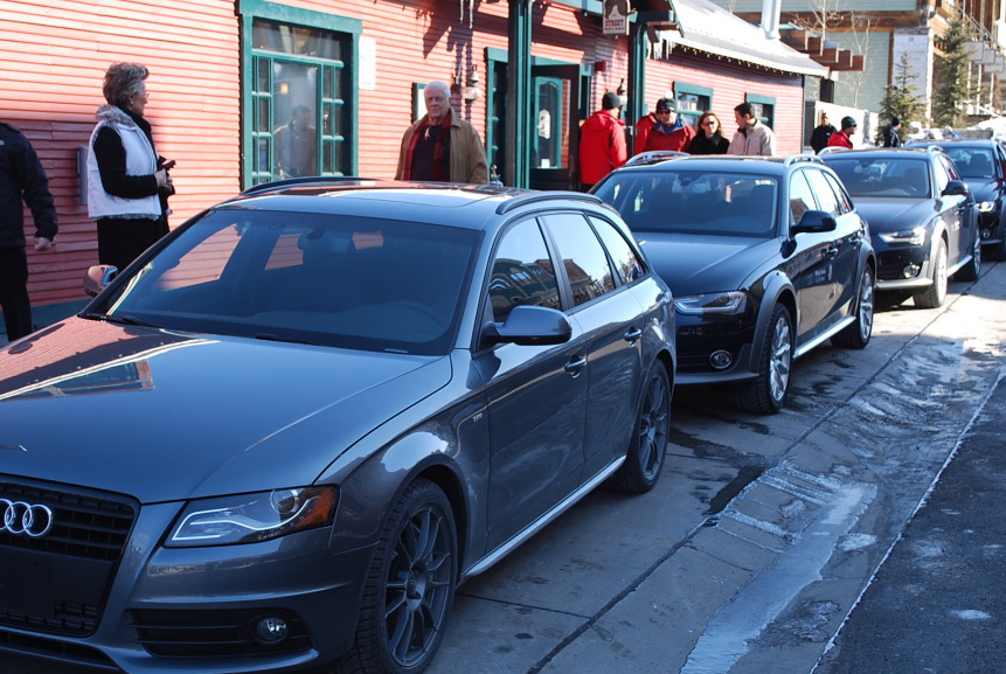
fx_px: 1595
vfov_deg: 23.9
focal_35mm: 57
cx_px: 445
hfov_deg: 35.0
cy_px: 342
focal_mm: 32
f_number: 5.6
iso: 125
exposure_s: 1/125
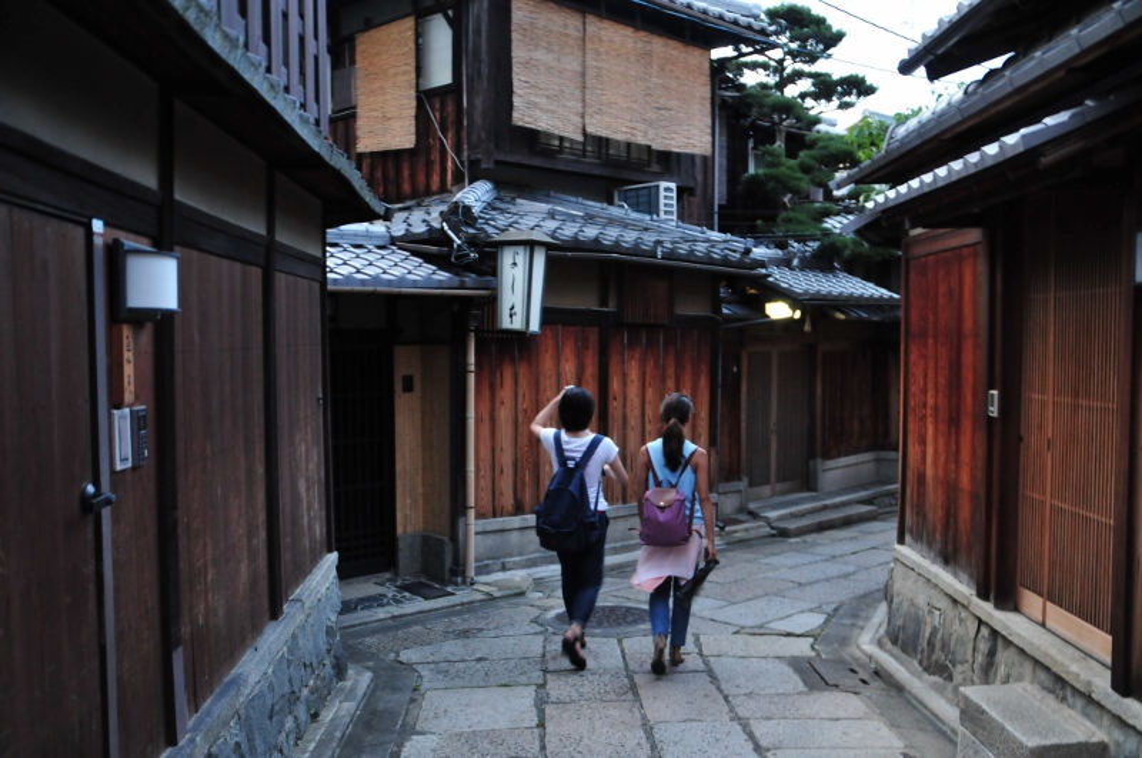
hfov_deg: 51.3
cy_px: 379
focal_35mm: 38
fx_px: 1188
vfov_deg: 35.4
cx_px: 571
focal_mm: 25
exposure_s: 1/30
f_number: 3.8
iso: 1100
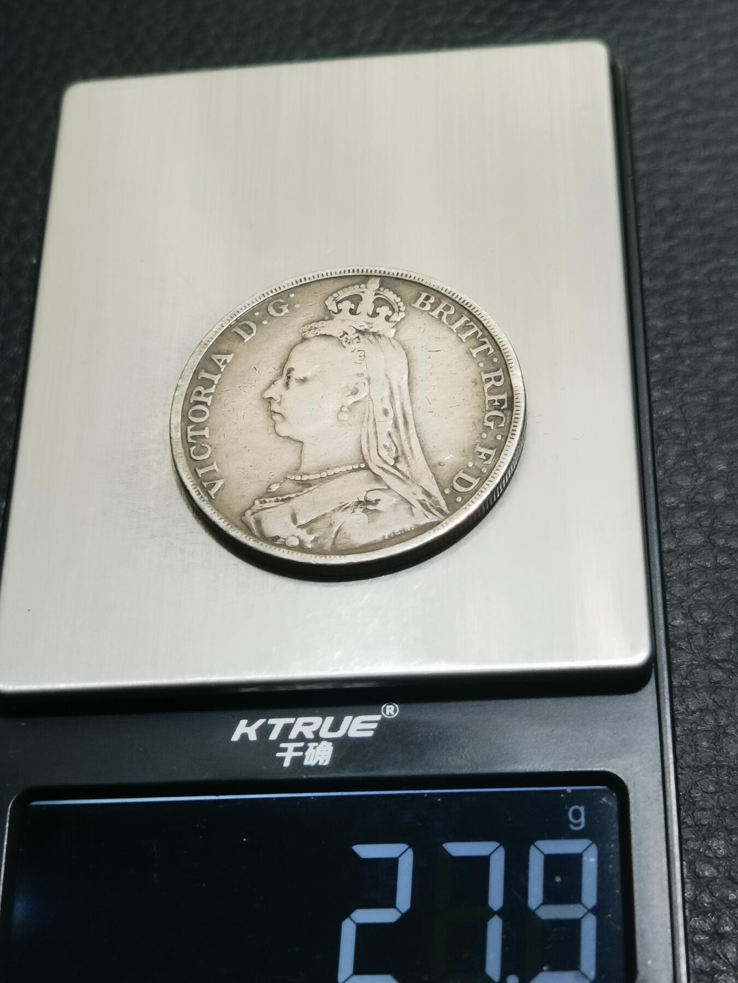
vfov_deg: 34.3
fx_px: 1592
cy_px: 492
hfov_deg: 26.1
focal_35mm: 56
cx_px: 369
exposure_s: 1/100
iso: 125
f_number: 1.9
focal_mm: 6.67
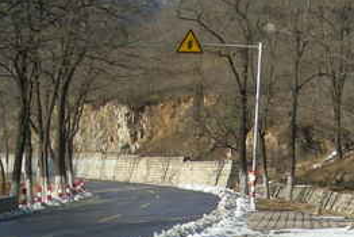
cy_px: 360
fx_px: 1092
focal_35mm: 111
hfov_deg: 18.4
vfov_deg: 11.8
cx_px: 226
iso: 50
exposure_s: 1/459
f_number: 2.8
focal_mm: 5.7
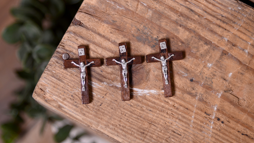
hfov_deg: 18.1
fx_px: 798
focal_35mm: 119
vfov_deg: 10.2
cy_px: 65
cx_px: 127
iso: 200
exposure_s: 1/60
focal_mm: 75
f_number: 4
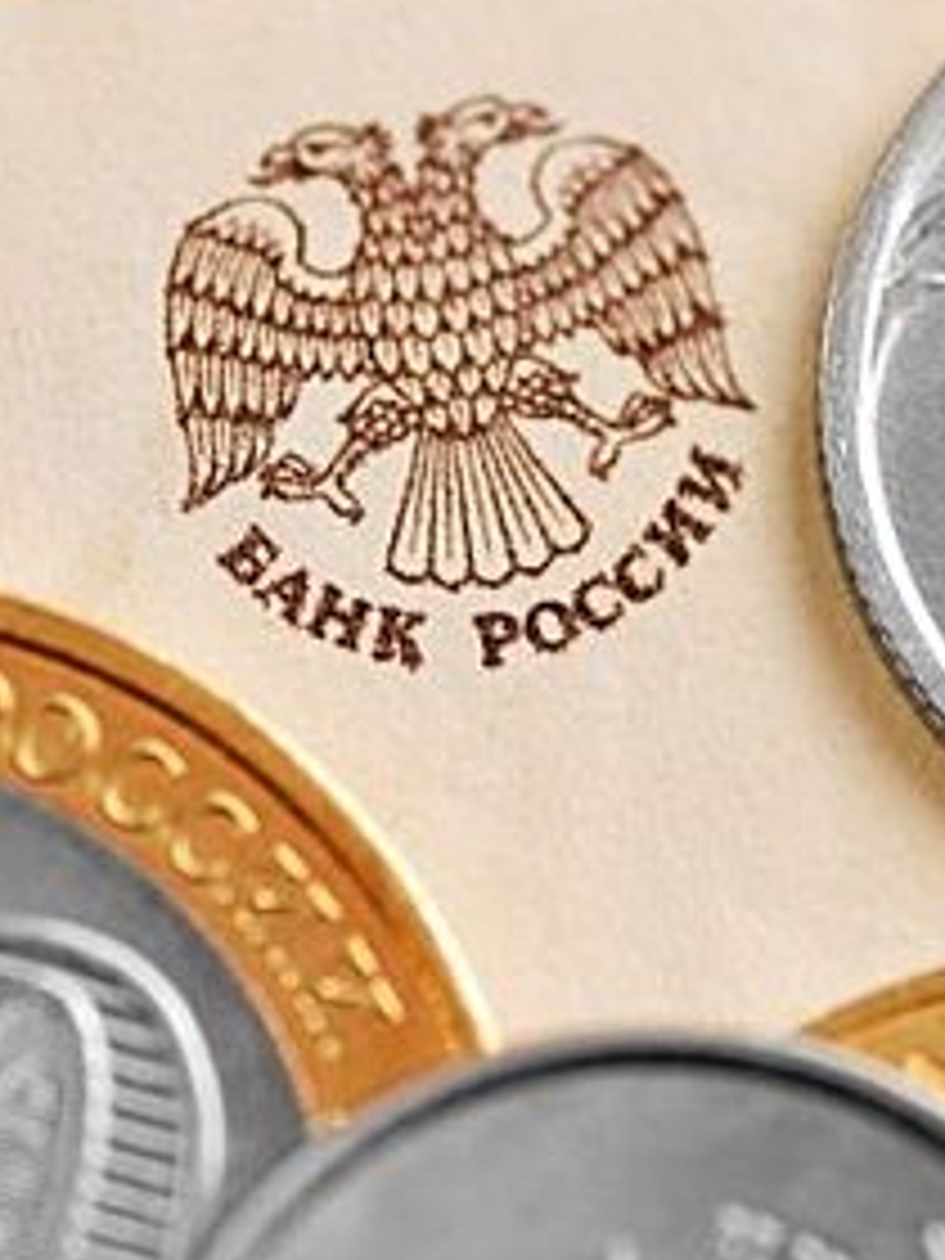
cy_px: 612
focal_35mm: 180
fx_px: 6552
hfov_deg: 8.2
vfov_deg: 11.0
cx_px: 864
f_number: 7.1
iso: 200
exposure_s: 1/100
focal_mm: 100
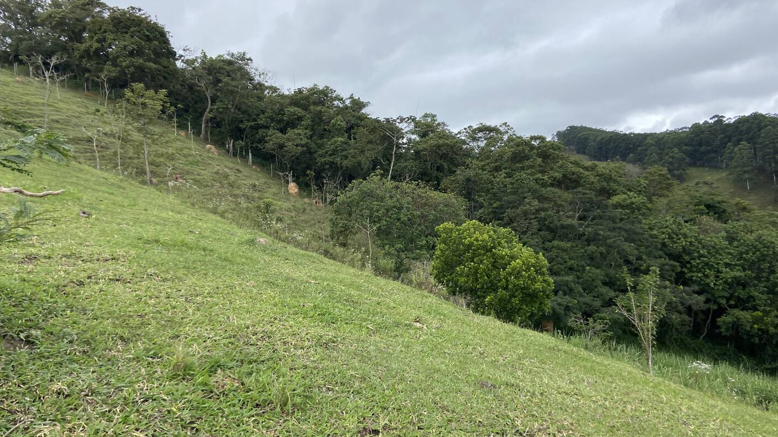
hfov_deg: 66.1
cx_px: 393
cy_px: 229
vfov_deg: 40.2
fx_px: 598
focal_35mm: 29
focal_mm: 4.25
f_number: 1.8
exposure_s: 1/752
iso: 32
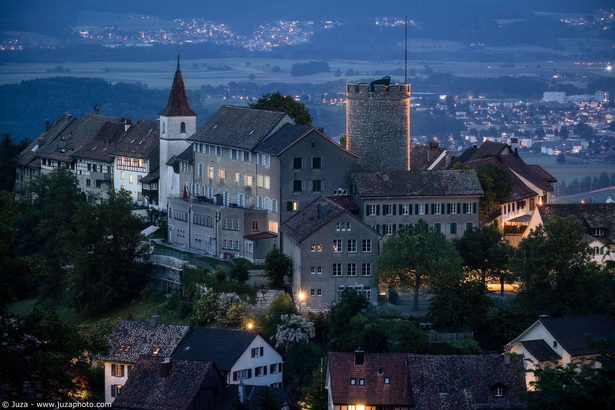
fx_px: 2649
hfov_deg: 13.2
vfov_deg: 8.9
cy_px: 205
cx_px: 308
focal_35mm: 155
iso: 100
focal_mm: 155
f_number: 9
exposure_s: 30
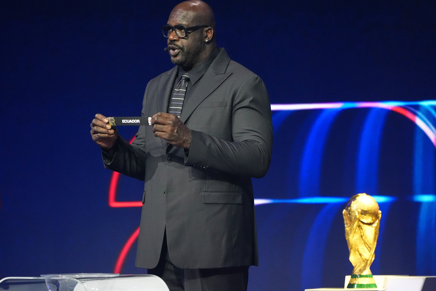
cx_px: 218
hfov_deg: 6.2
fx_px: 3997
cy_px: 146
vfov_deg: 4.2
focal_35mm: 330
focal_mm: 330
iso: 5000
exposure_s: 1/200
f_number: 5.6
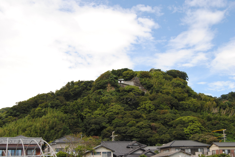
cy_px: 78
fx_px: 304
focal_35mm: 46
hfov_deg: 42.2
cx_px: 118
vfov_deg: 29.1
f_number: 8
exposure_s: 1/200
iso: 100
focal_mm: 31
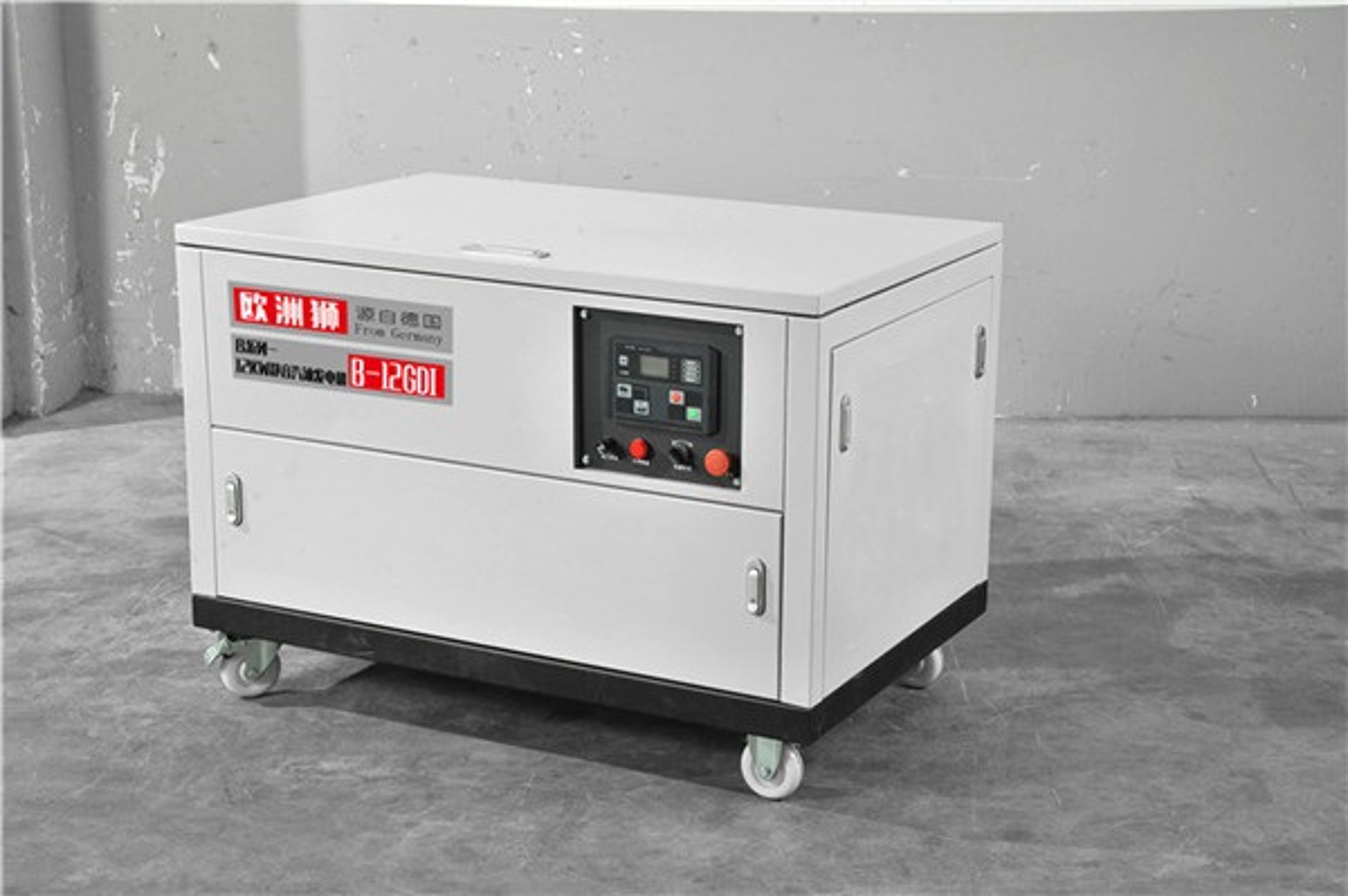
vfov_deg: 20.6
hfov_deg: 30.5
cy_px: 448
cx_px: 674
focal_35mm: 66
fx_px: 2469
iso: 160
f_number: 14
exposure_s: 1/125
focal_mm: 66
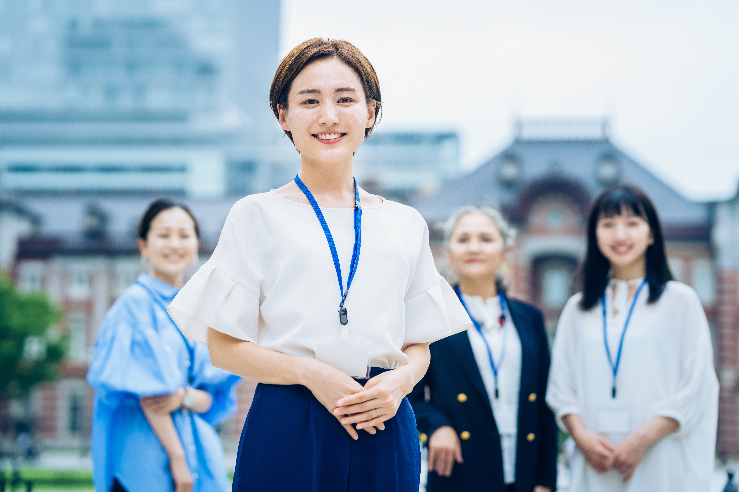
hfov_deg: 23.9
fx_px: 1745
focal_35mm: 85
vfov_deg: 16.1
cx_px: 370
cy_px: 246
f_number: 2.5
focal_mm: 85
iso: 400
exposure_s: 1/2000
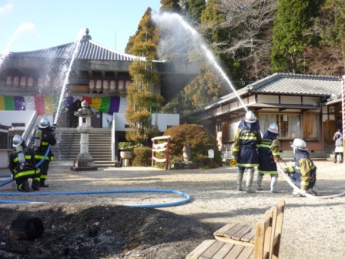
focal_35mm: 33
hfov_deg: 55.4
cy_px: 130
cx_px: 172
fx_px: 329
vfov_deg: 42.9
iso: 100
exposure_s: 1/400
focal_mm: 5.5
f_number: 2.8
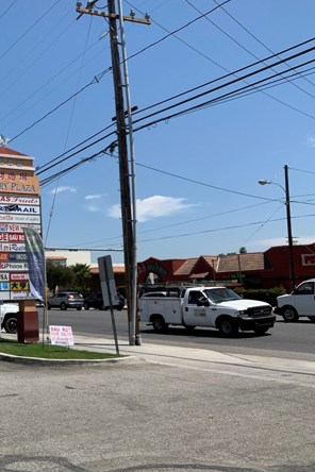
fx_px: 512
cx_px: 0
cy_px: 237
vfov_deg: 49.6
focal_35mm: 39
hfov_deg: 31.6
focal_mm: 4.25
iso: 25
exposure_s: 1/2915
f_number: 1.8
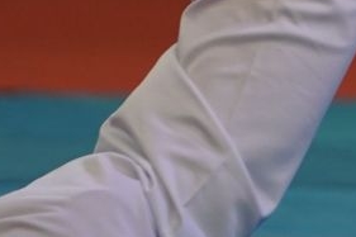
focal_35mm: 1223
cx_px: 621
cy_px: -440
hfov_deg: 1.7
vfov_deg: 1.1
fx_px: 12087
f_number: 2.8
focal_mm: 191
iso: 500
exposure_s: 1/1000
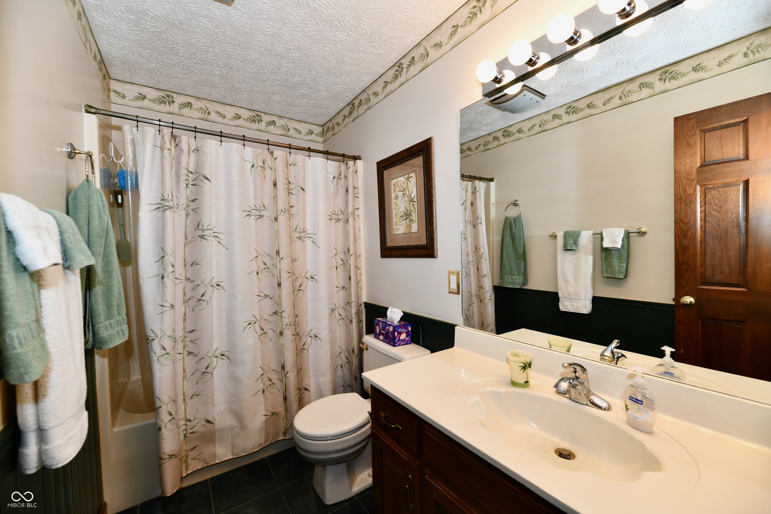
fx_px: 300
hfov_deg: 104.3
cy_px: 257
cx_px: 386
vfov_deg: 81.2
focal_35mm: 14
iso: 640
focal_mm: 14
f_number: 6.3
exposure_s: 1/60
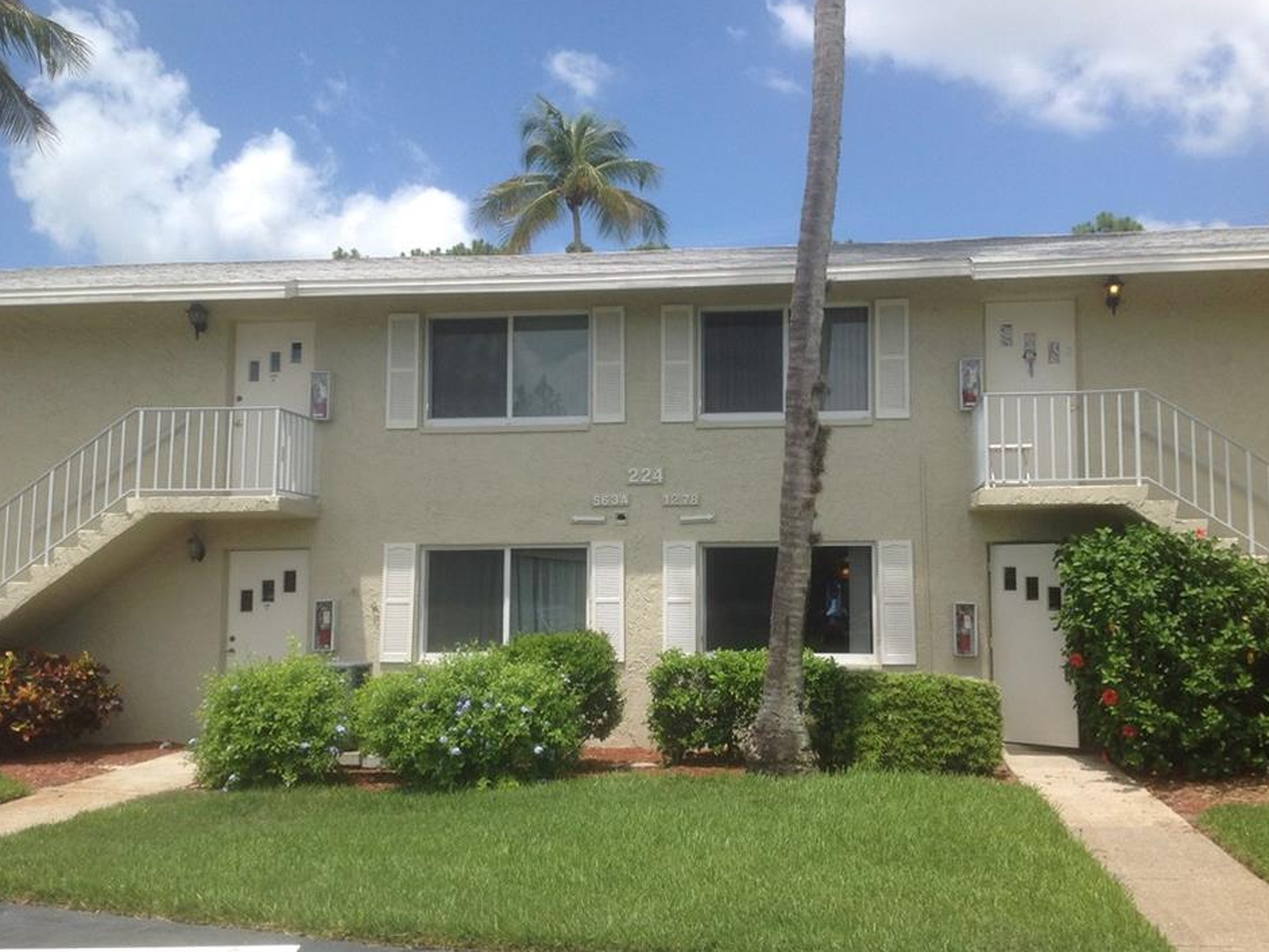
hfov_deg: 48.9
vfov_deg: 37.7
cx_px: 672
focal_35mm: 38
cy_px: 476
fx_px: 1393
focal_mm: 4.28
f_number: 2.4
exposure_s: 1/1779
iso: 50
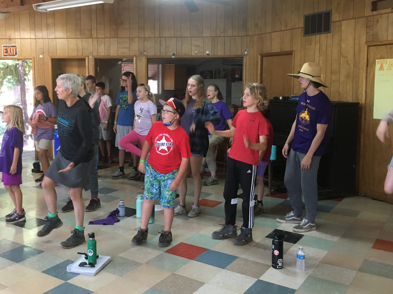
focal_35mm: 37
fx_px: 420
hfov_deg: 49.8
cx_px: 158
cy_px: 128
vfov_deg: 38.6
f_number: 2.2
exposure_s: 1/30
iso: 160
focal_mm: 4.15
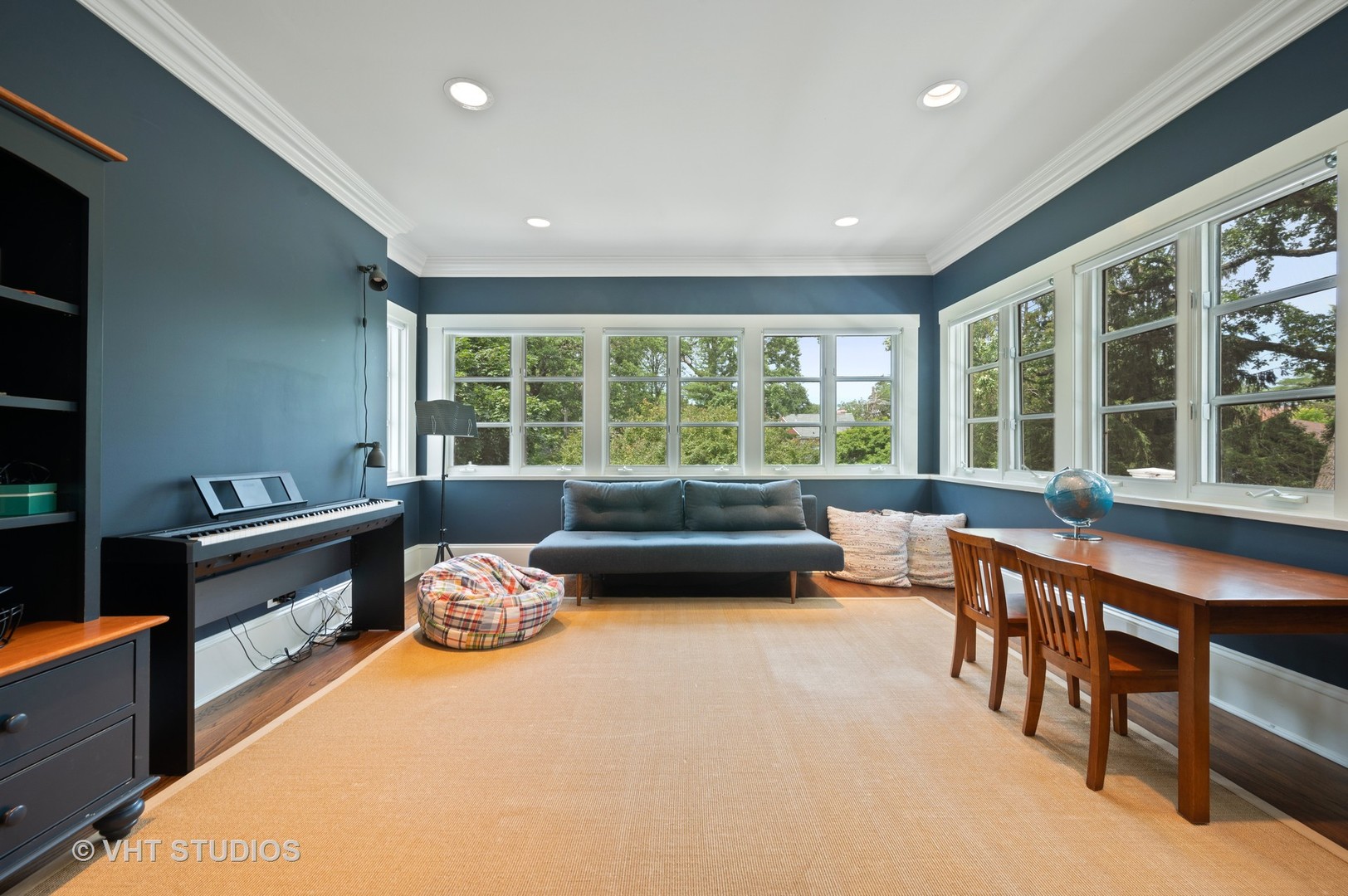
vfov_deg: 81.1
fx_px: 524
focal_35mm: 14
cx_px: 674
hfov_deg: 104.3
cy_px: 448
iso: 100
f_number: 9
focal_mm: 14
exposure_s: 1/2
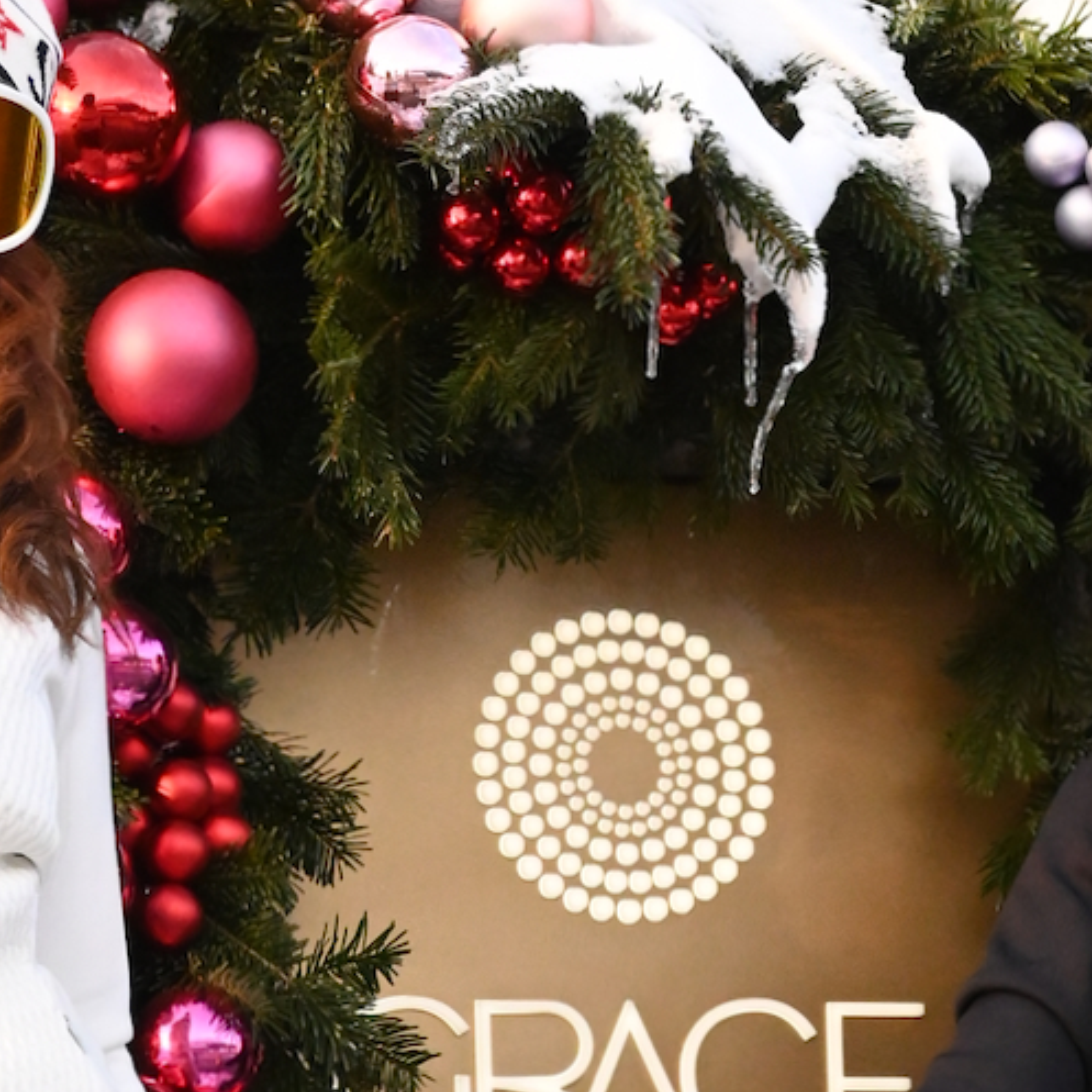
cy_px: 727
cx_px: 1110
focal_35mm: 164
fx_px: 5853
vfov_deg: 10.6
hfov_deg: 10.6
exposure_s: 1/1000
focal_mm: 50
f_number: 6.3
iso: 4000
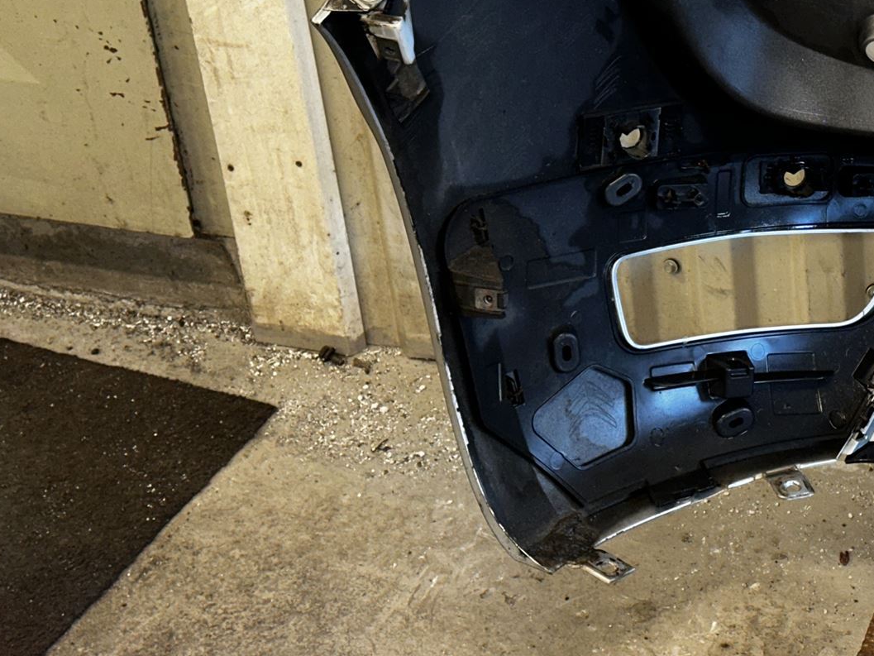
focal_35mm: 93
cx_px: 814
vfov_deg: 15.8
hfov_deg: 20.6
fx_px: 2348
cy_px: 193
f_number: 1.78
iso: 64
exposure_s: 1/31
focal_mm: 6.86
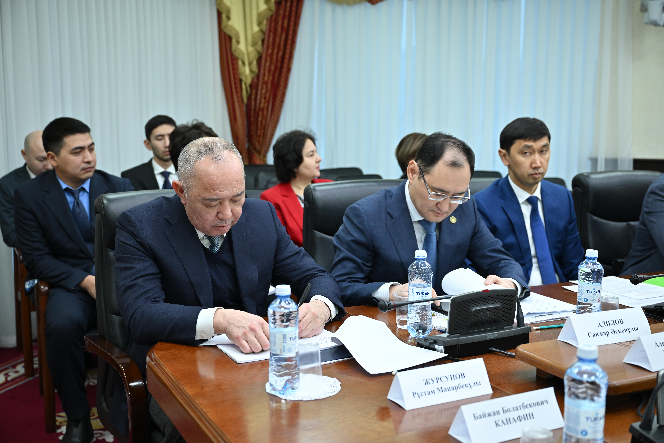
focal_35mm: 42
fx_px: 775
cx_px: 332
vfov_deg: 31.9
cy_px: 222
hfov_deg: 46.4
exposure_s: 1/200
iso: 640
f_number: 3.5
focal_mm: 42
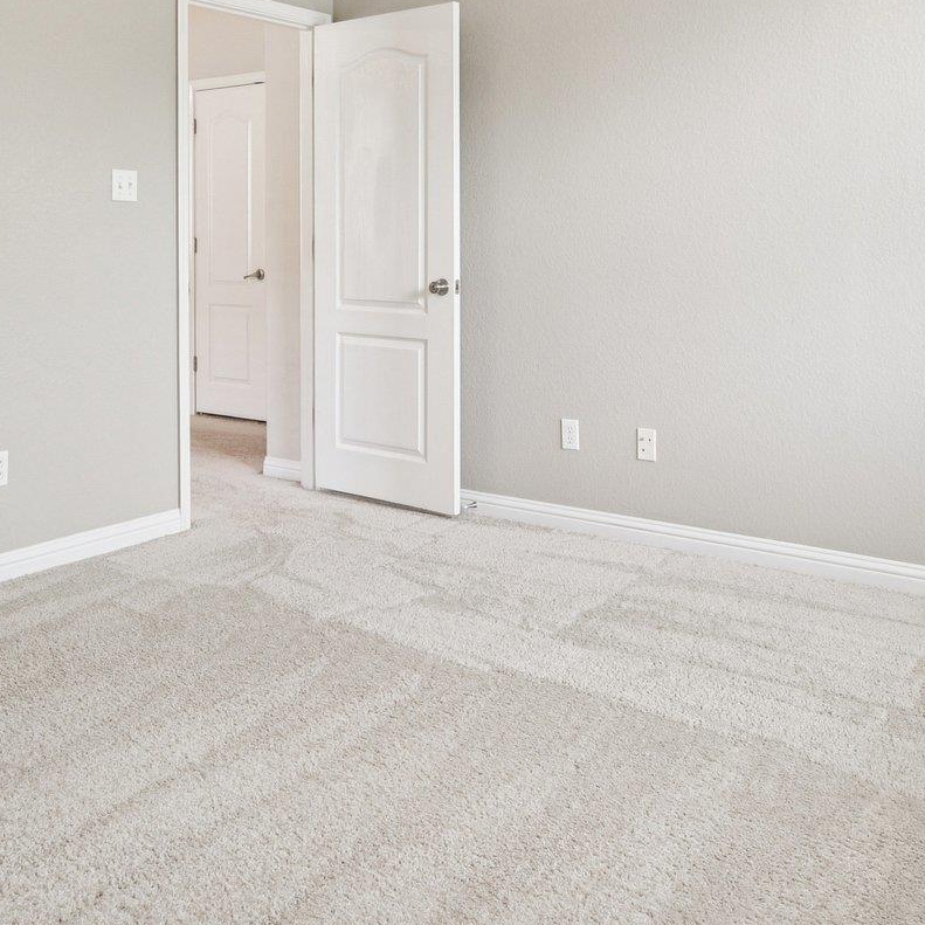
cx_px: 384
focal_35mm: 33
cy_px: 212
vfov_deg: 47.6
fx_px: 998
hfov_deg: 49.5
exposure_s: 1/20
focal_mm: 10
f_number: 8
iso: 400
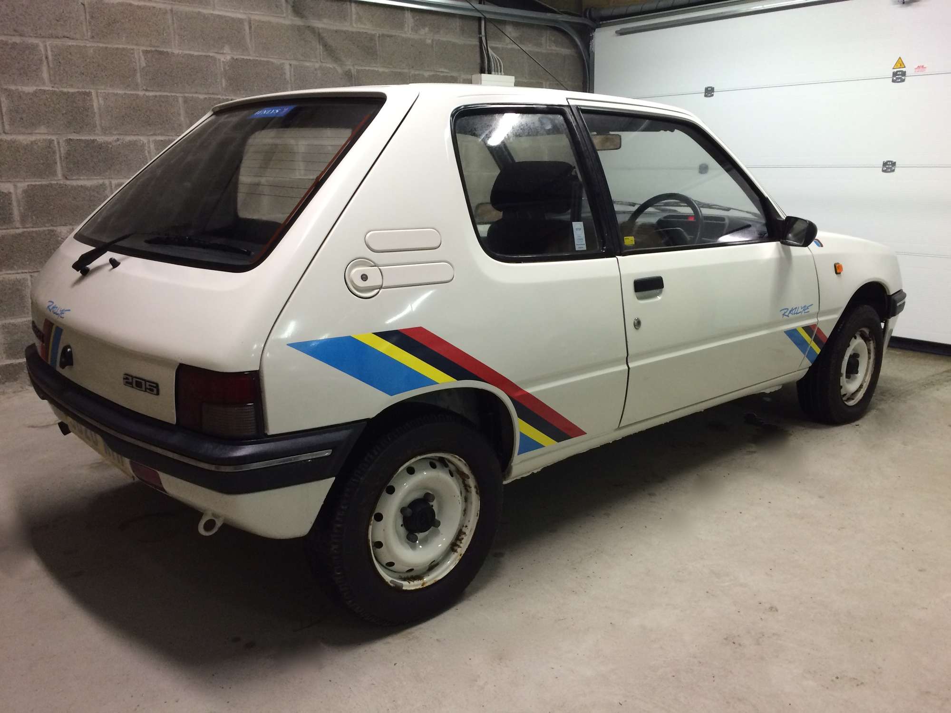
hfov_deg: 61.7
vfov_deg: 48.2
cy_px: 356
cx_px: 476
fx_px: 797
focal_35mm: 29
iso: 80
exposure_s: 1/33
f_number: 2.2
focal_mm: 4.15
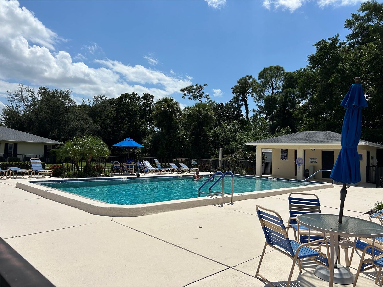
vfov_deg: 53.1
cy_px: 144
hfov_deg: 67.3
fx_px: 288
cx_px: 192
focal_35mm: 26
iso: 50
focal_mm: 5.7
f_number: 1.5
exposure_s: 1/12658
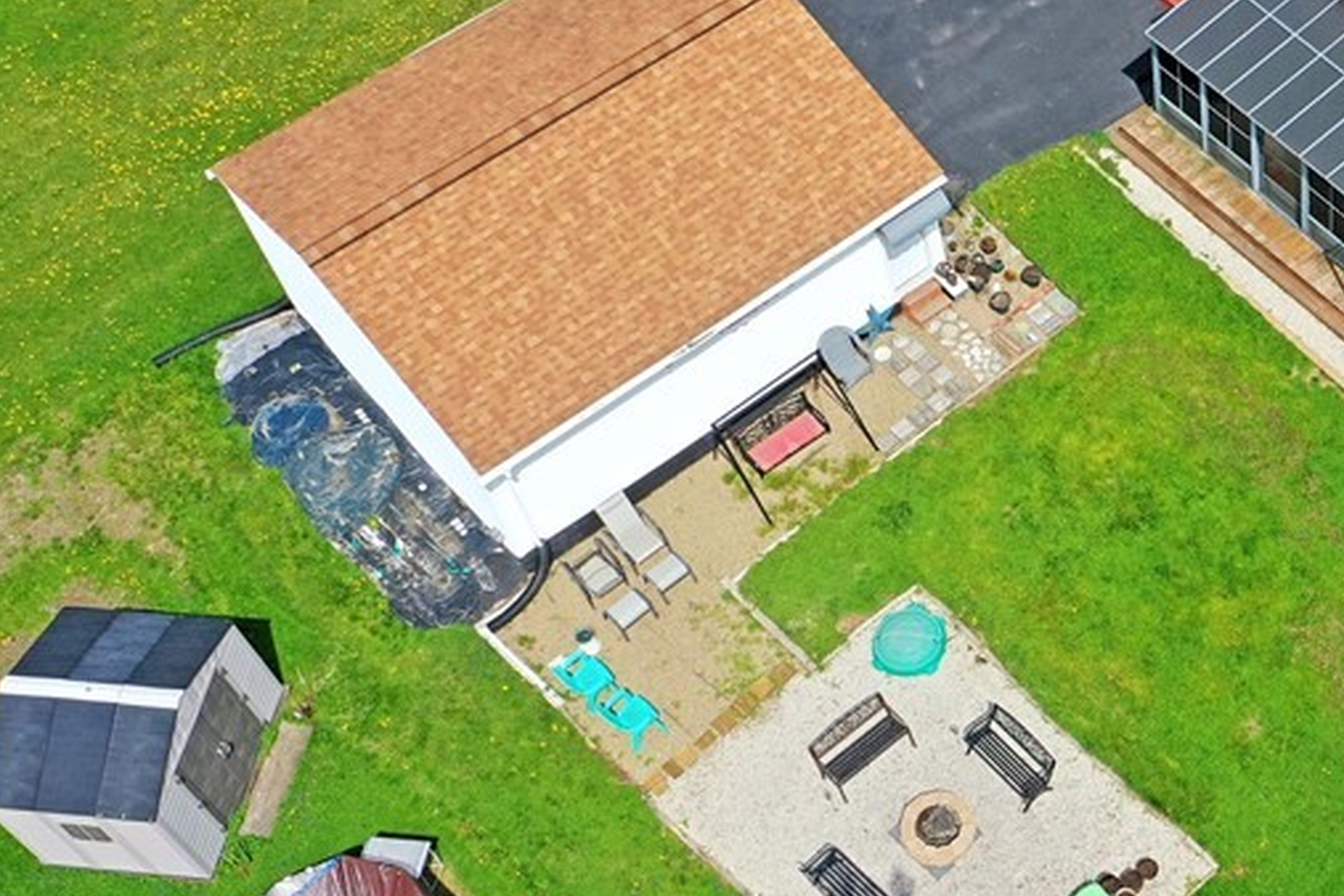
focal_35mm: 60
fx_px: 2240
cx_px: 1246
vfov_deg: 22.6
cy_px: 530
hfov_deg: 31.6
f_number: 6.3
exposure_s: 1/500
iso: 100
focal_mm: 10.26
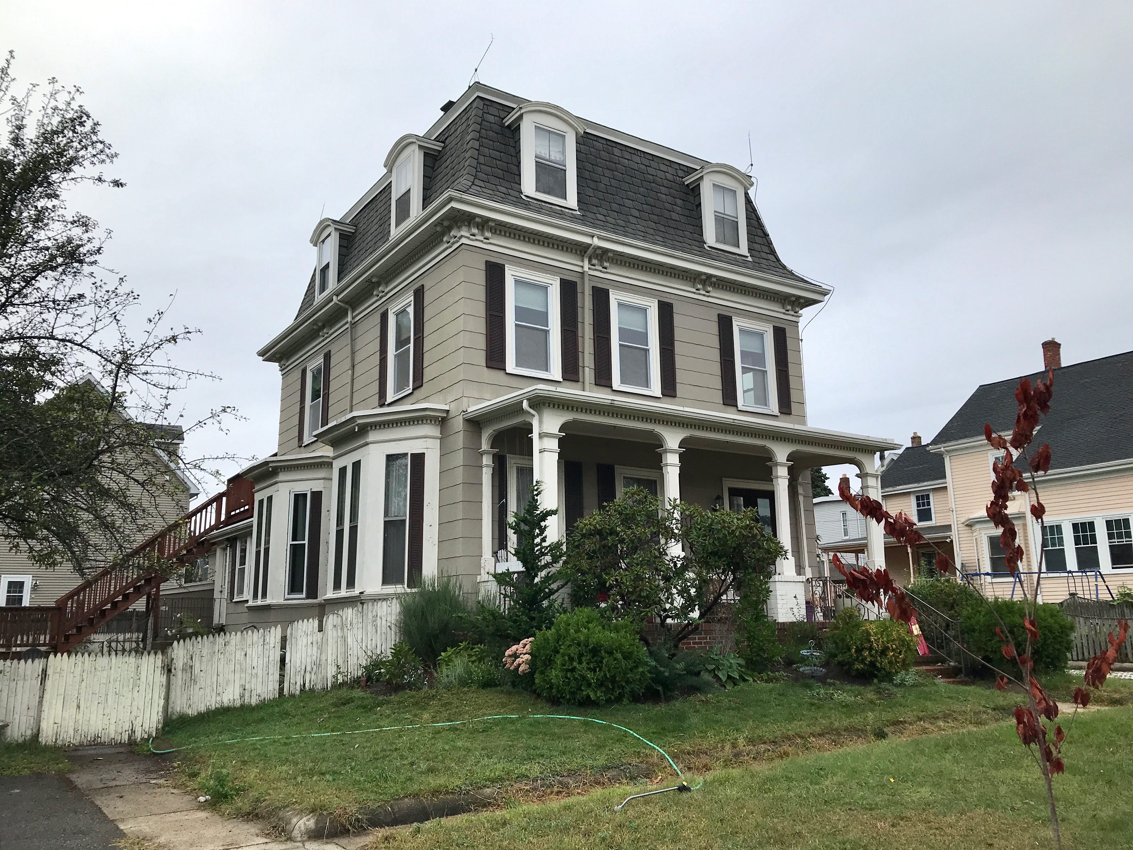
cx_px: 566
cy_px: 425
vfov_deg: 49.7
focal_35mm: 28
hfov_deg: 63.4
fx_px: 916
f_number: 1.8
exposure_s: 1/818
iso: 20
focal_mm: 3.99
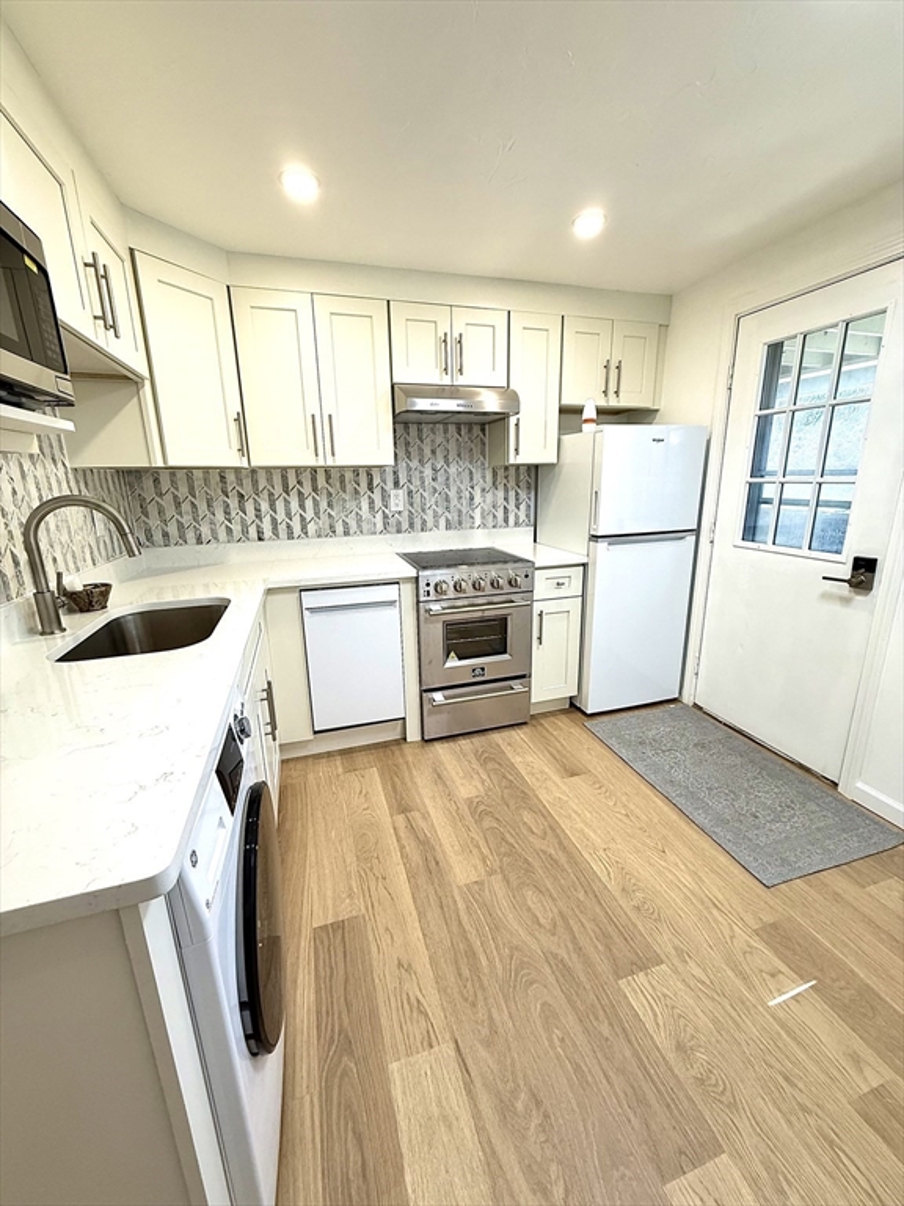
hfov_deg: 85.7
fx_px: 487
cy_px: 603
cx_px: 452
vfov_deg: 102.1
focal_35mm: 14
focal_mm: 2.22
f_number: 2.2
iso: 100
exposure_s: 1/120
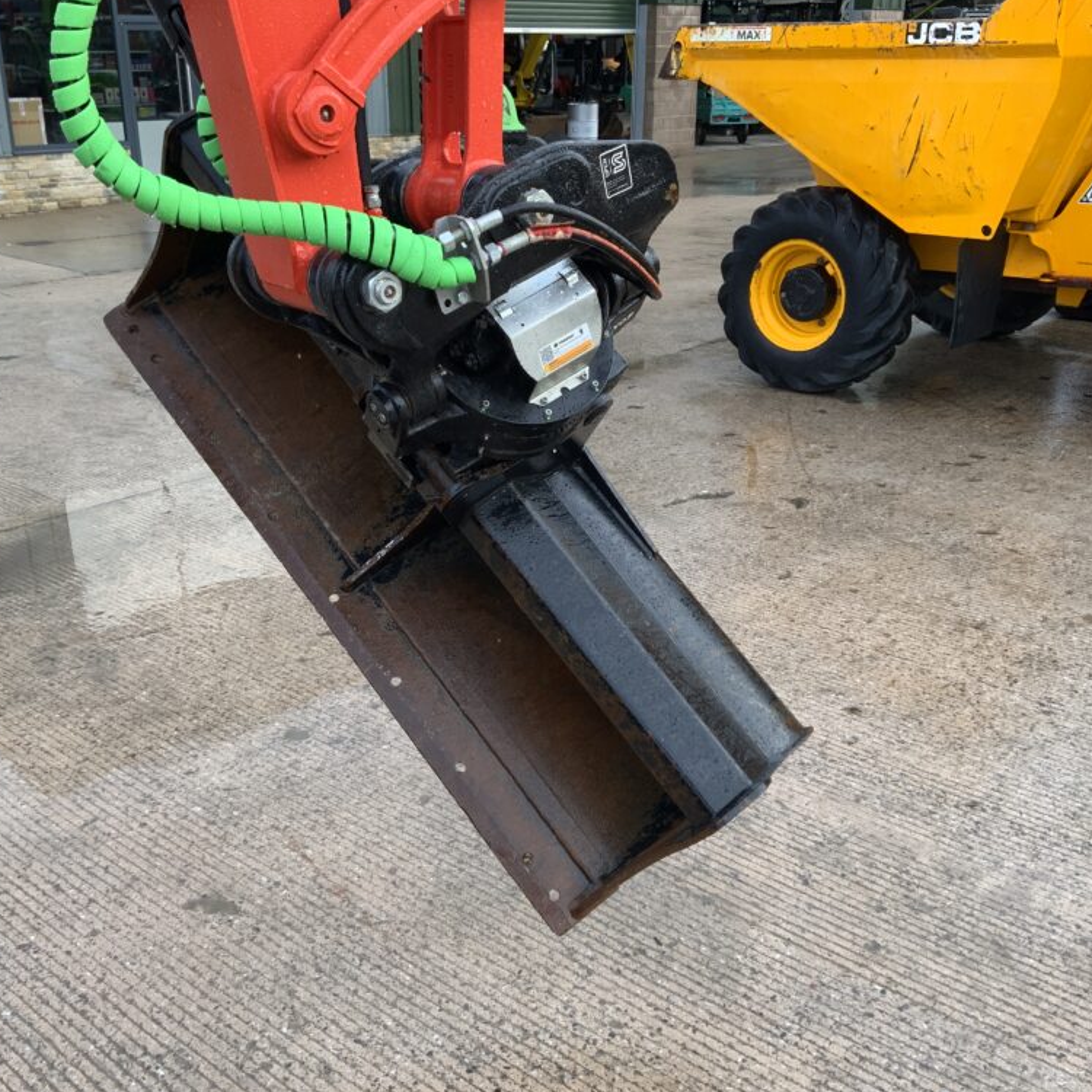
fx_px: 1249
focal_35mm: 35
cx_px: 491
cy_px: 539
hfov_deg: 47.2
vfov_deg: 47.2
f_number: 1.8
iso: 25
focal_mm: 3
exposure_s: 1/122
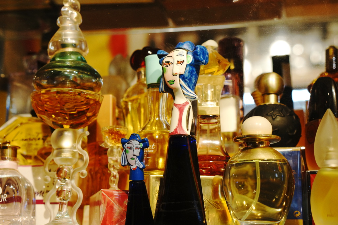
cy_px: 112
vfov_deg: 18.2
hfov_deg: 27.0
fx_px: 704
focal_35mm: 75
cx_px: 169
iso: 800
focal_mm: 50
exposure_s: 1/80
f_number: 4
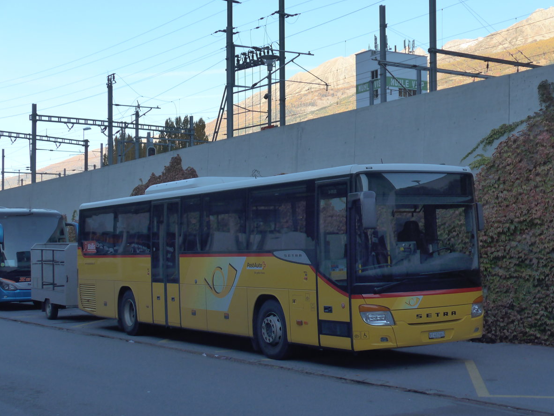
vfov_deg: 24.4
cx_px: 281
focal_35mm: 60
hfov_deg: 32.2
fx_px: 960
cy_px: 207
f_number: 3.5
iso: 160
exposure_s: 1/400
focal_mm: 12
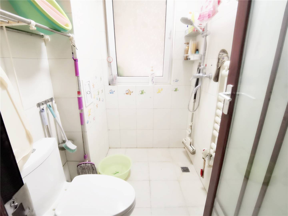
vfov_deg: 74.7
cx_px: 144
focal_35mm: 17
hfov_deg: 91.0
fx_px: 141
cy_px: 108
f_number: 2.2
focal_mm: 2.26
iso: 400
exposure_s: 1/25
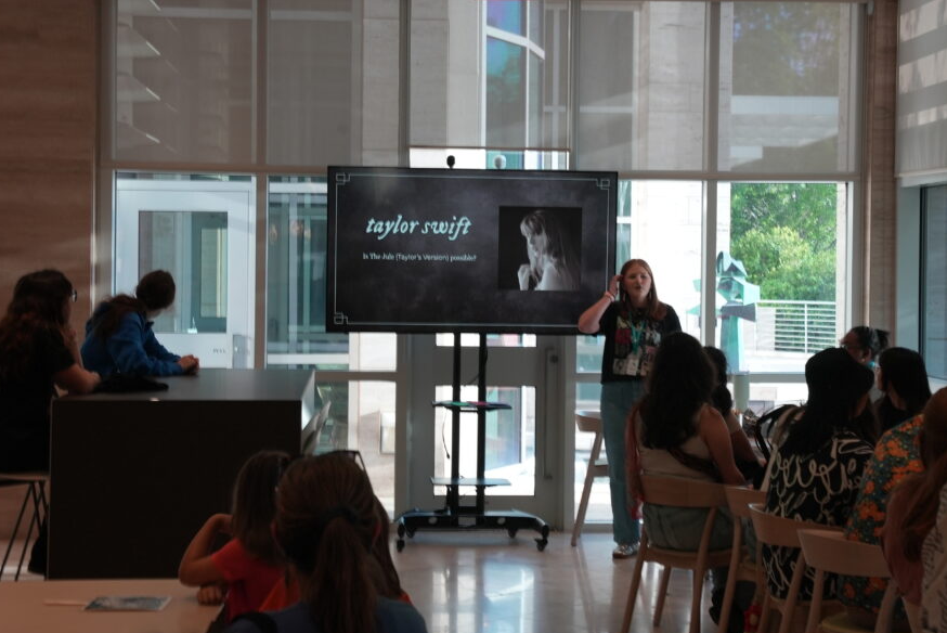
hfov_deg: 24.7
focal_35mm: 82
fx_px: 2158
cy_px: 292
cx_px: 528
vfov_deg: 16.7
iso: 1000
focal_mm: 70
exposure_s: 1/25
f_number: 10
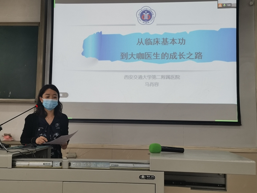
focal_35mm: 39
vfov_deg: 36.8
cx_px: 128
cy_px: 96
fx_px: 290
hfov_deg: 47.9
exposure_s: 1/100
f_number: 1.8
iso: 80
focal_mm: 4.75
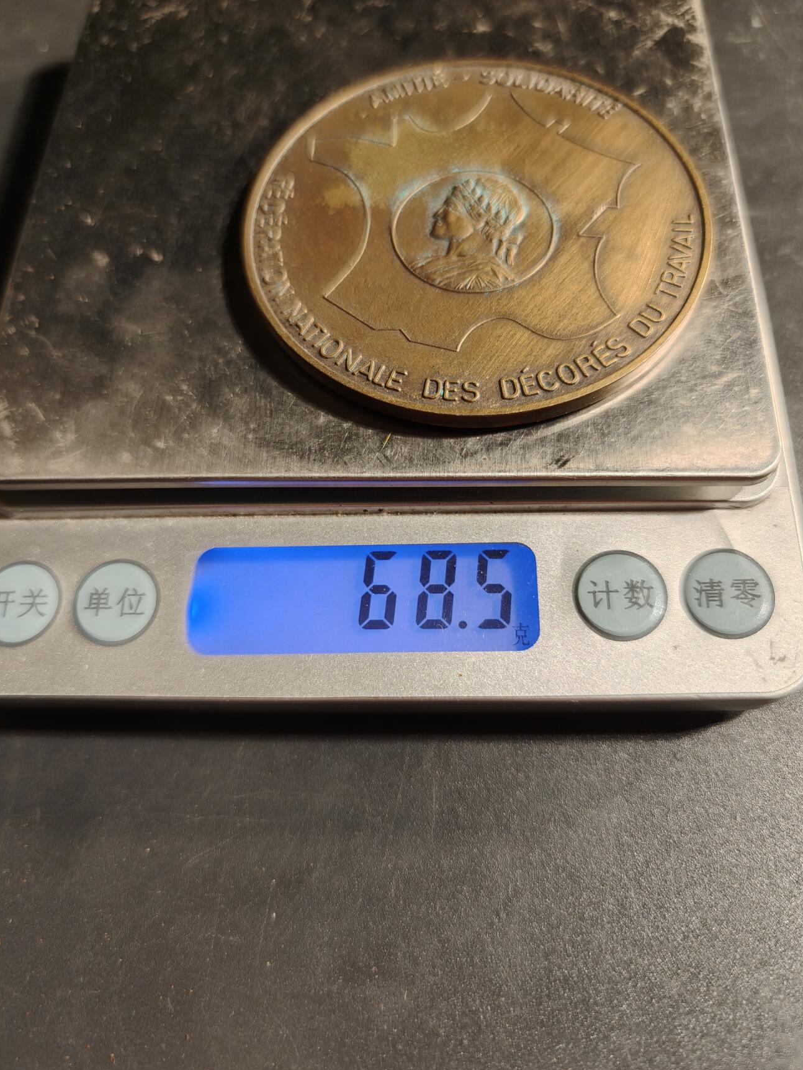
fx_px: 742
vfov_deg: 71.6
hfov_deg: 56.8
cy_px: 533
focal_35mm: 24
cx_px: 415
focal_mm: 6.06
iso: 250
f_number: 1.6
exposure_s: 1/200
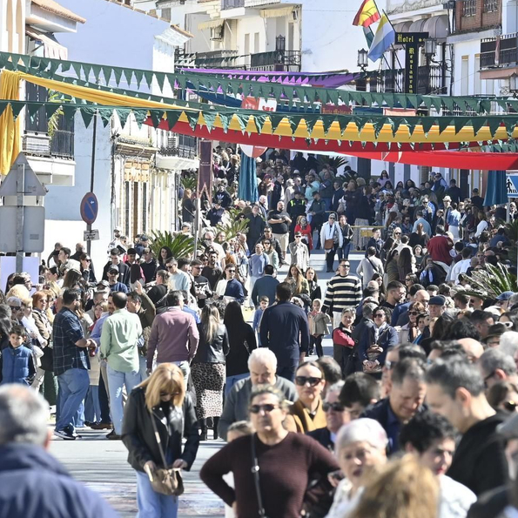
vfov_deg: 4.6
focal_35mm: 377
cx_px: 293
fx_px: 6383
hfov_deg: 4.6
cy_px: 205
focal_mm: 110
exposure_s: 1/500
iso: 200
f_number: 5.6
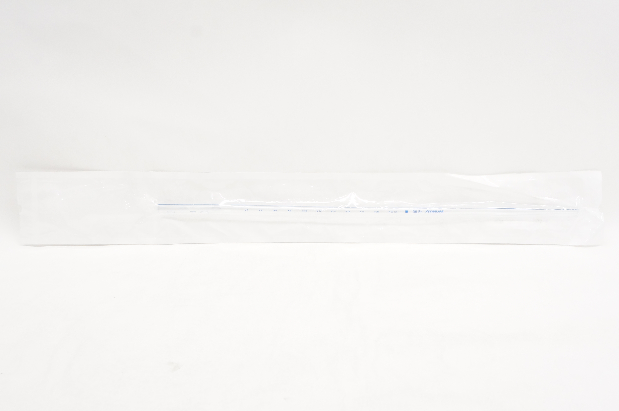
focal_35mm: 38
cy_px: 206
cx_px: 310
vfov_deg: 35.4
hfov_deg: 51.3
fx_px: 644
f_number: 8
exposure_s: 1/250
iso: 3200
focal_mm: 25
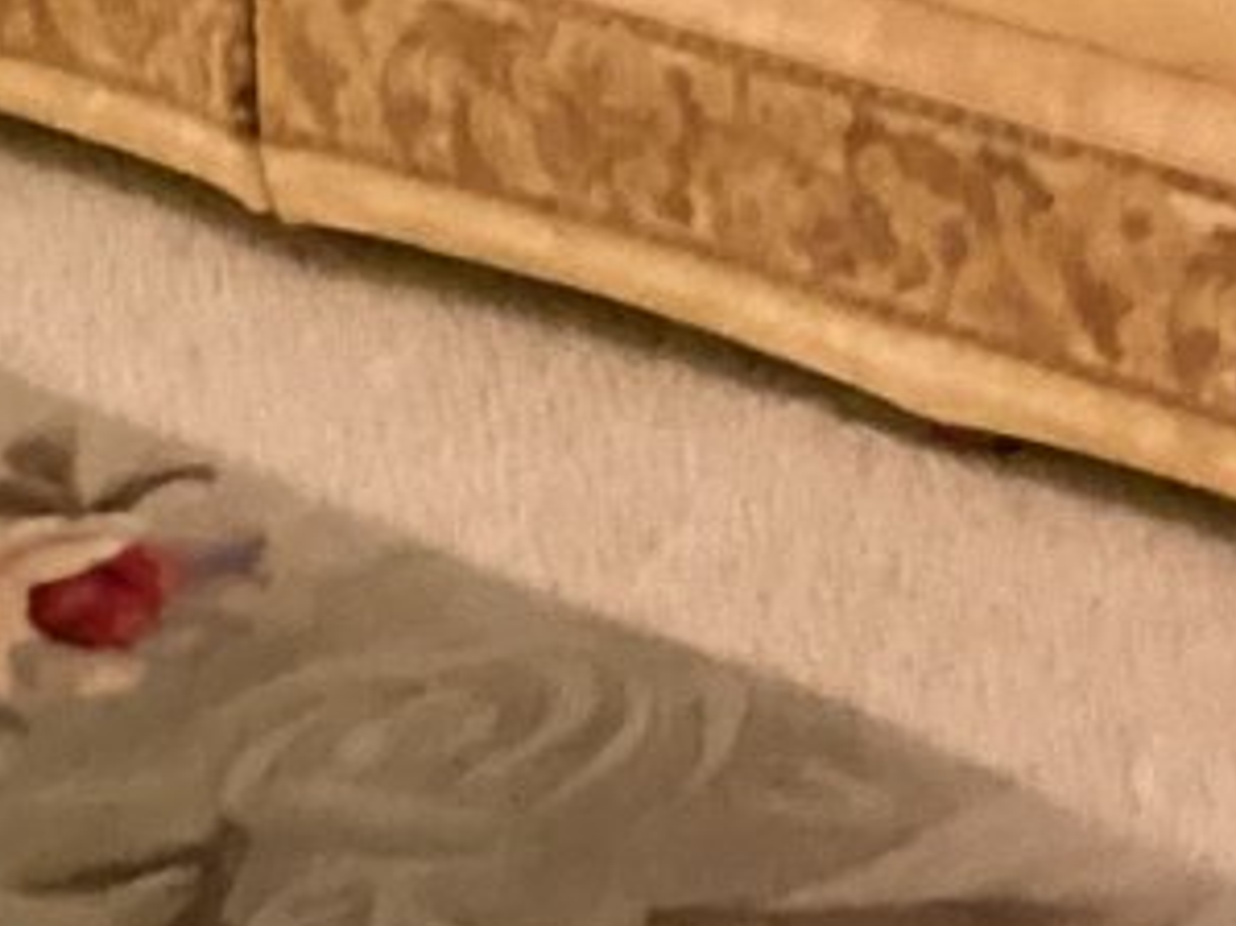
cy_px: 23
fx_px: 5604
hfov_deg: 11.8
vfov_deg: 9.4
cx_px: 2032
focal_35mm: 157
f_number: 2.4
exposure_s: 1/40
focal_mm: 3.3
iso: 400
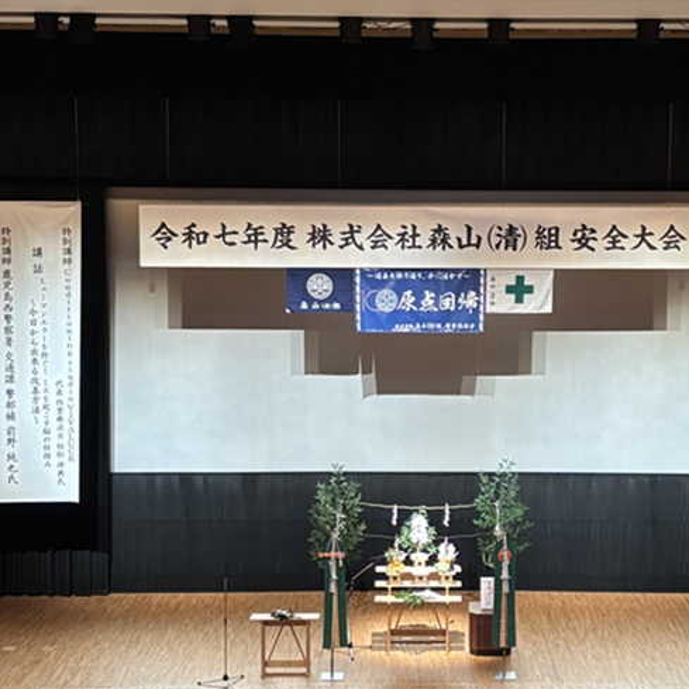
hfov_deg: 52.1
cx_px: 420
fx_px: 698
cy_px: 347
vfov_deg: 52.5
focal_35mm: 31
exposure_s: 1/40
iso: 500
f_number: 1.6
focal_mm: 5.96
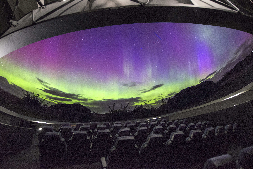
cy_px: 84
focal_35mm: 17
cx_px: 126
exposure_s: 1/100
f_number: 5
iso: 3600
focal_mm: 17
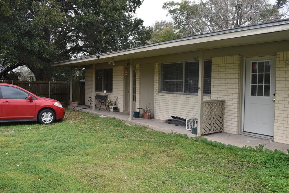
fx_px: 253
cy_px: 96
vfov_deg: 41.7
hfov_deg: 59.5
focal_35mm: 32
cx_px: 144
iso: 320
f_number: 5.6
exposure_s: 1/250
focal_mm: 21
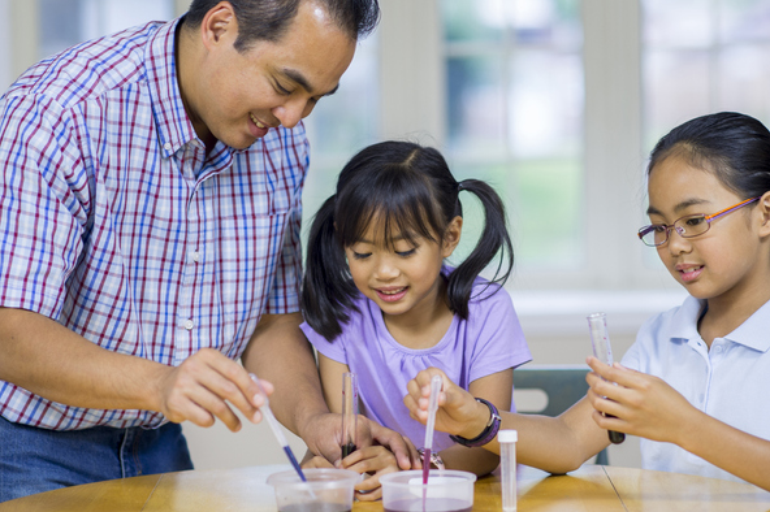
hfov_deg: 19.6
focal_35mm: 104
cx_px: 393
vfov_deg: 13.1
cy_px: 216
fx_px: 2223
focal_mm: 85
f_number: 2
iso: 400
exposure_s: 1/640
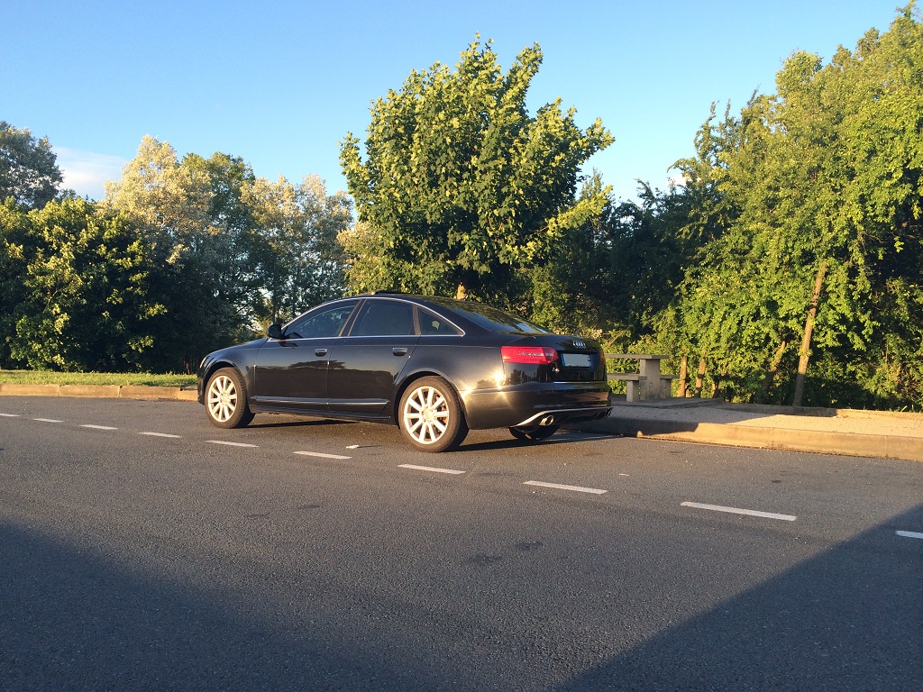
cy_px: 346
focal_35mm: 30
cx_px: 462
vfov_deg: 46.8
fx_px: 800
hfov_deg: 60.0
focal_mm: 4.12
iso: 32
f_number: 2.2
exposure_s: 1/275
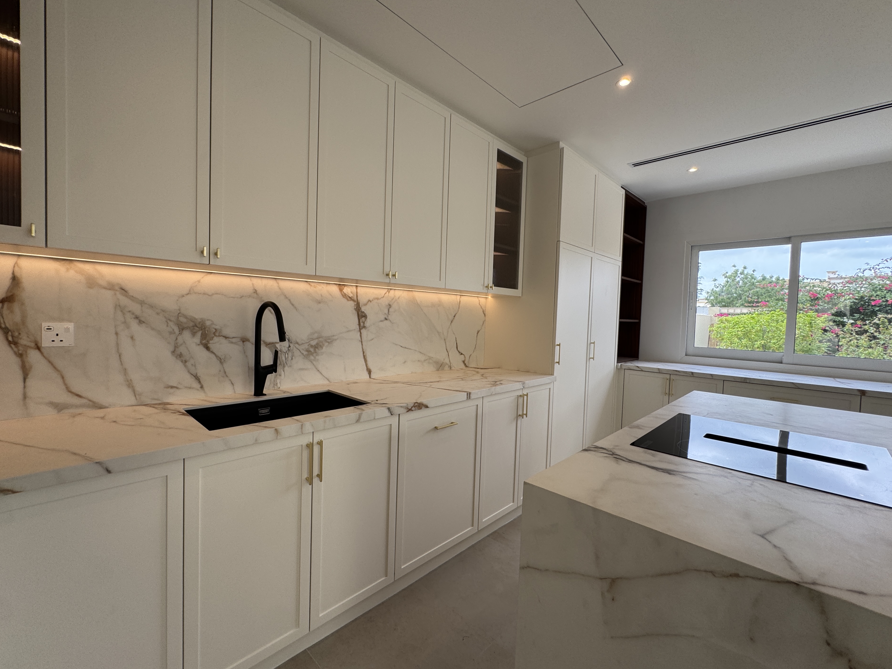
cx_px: 419
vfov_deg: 81.7
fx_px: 387
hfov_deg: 98.1
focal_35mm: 15
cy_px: 329
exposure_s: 1/128
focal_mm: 2.22
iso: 40
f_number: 2.2
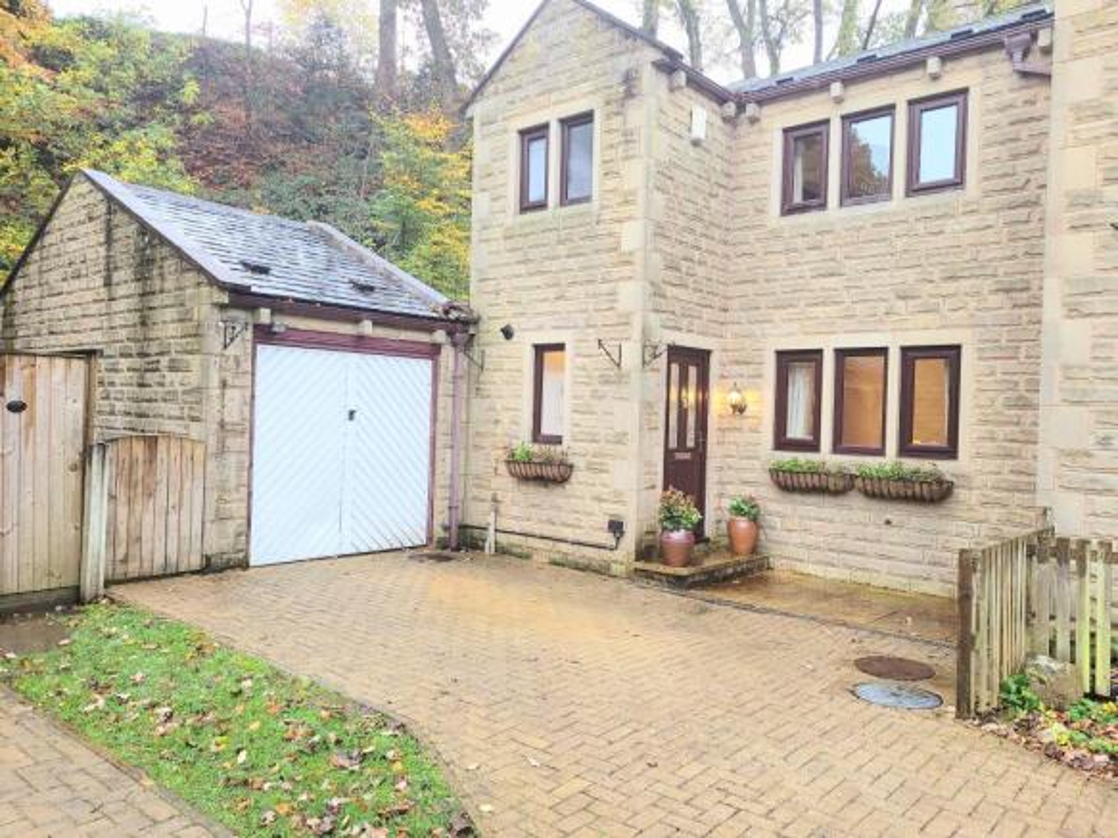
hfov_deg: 67.3
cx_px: 559
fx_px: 840
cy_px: 419
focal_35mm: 26
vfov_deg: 53.0
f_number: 1.8
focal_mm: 5.4
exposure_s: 1/100
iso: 125
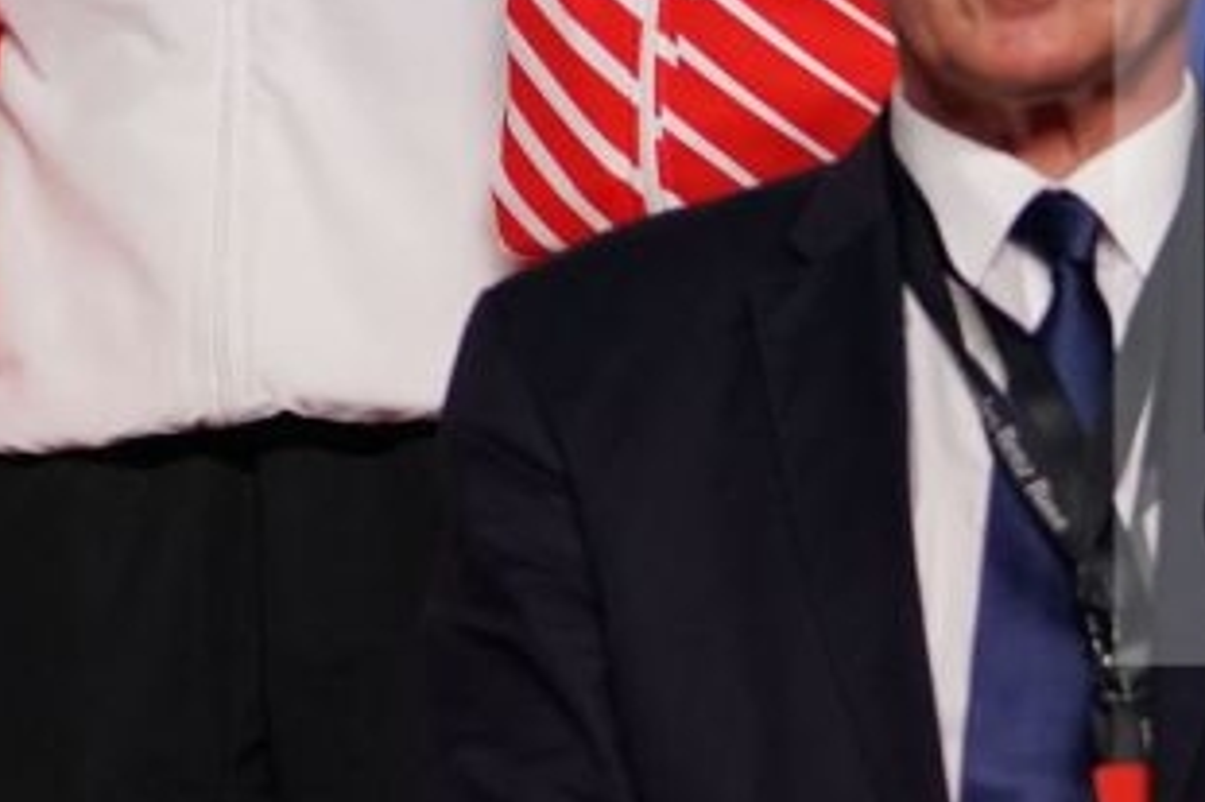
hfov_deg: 5.1
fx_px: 13548
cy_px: 314
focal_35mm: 405
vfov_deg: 3.4
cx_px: 163
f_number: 2.8
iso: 1250
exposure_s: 1/250
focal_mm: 70
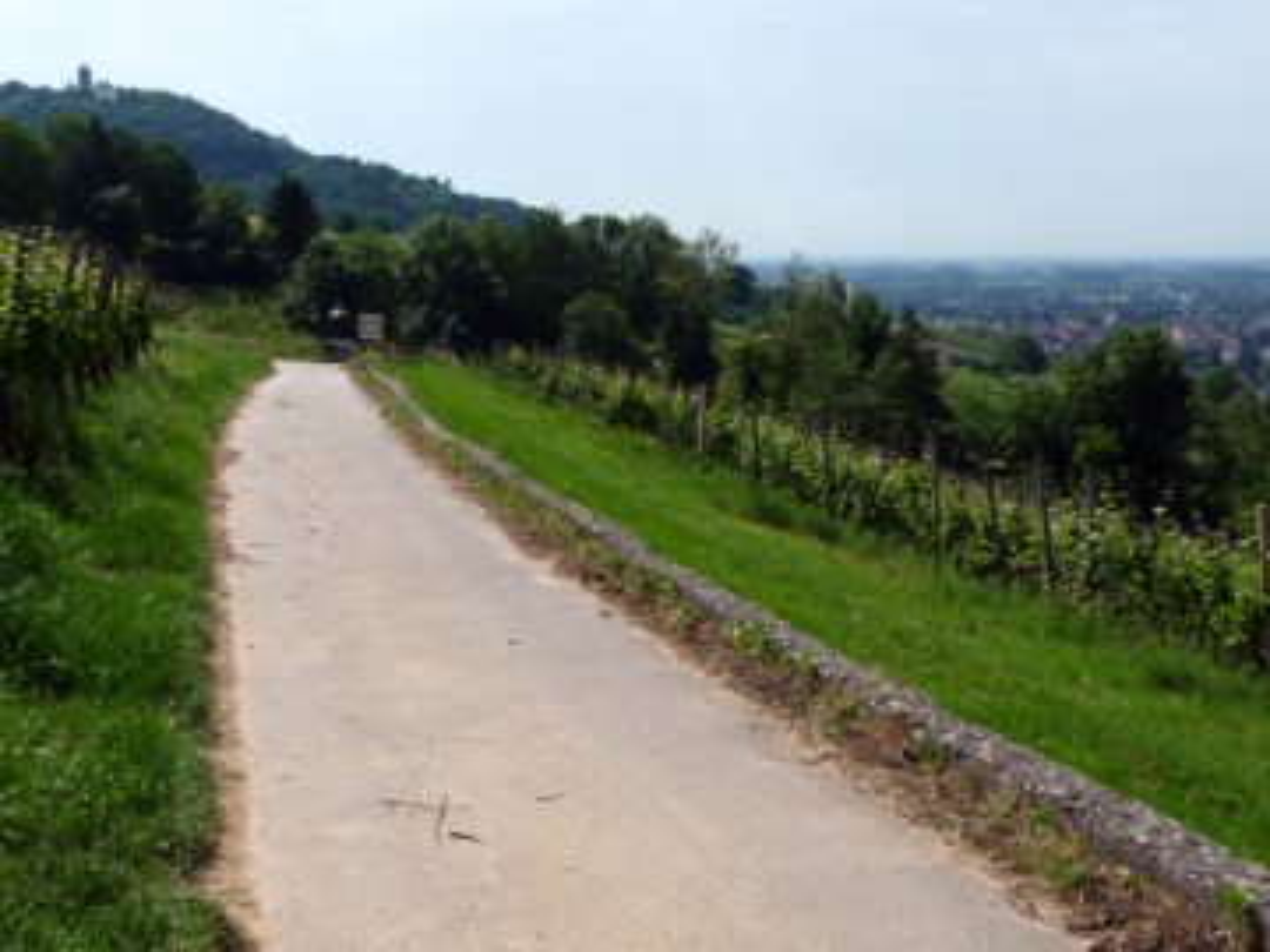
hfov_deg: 39.7
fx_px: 1761
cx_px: 635
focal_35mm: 48
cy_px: 476
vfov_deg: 30.3
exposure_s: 1/1300
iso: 100
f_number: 4.2
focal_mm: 8
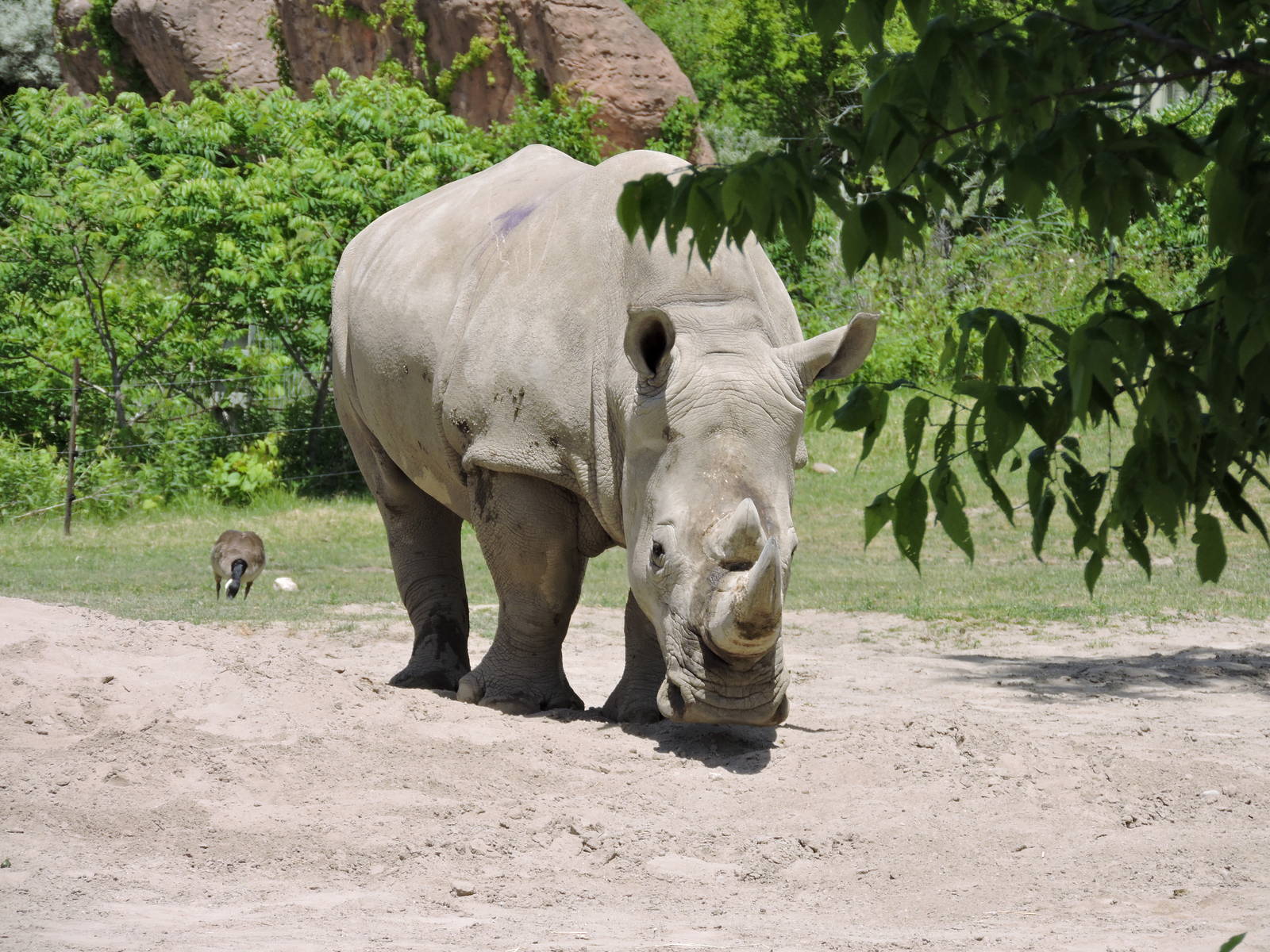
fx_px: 11006
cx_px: 635
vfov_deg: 5.0
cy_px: 476
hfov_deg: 6.6
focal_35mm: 300
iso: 100
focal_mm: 53.5
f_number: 4.8
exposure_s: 1/400
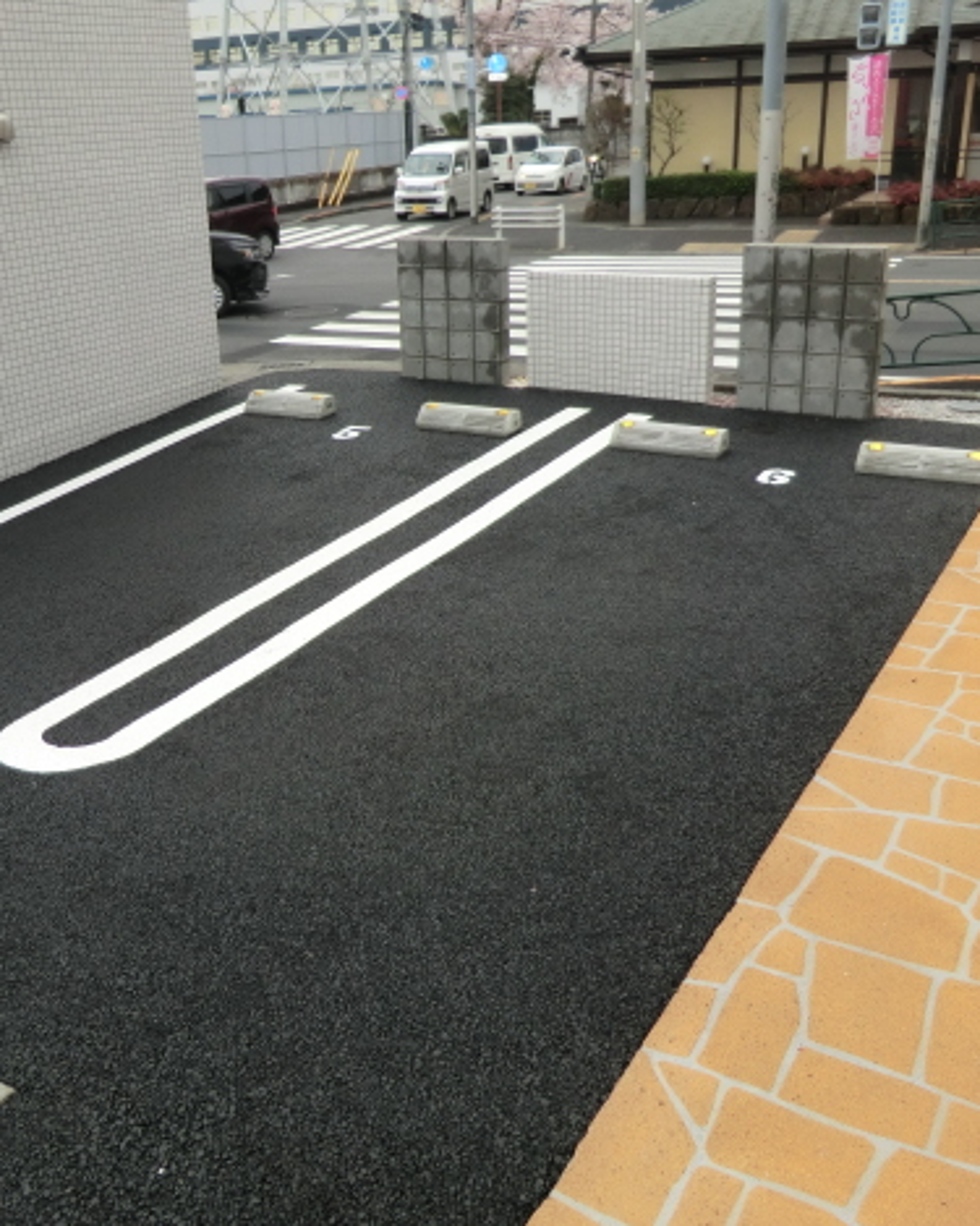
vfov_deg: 55.7
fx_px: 1161
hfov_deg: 45.3
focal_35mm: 32
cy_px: 620
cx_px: 355
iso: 80
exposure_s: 1/250
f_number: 3.2
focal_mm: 4.3
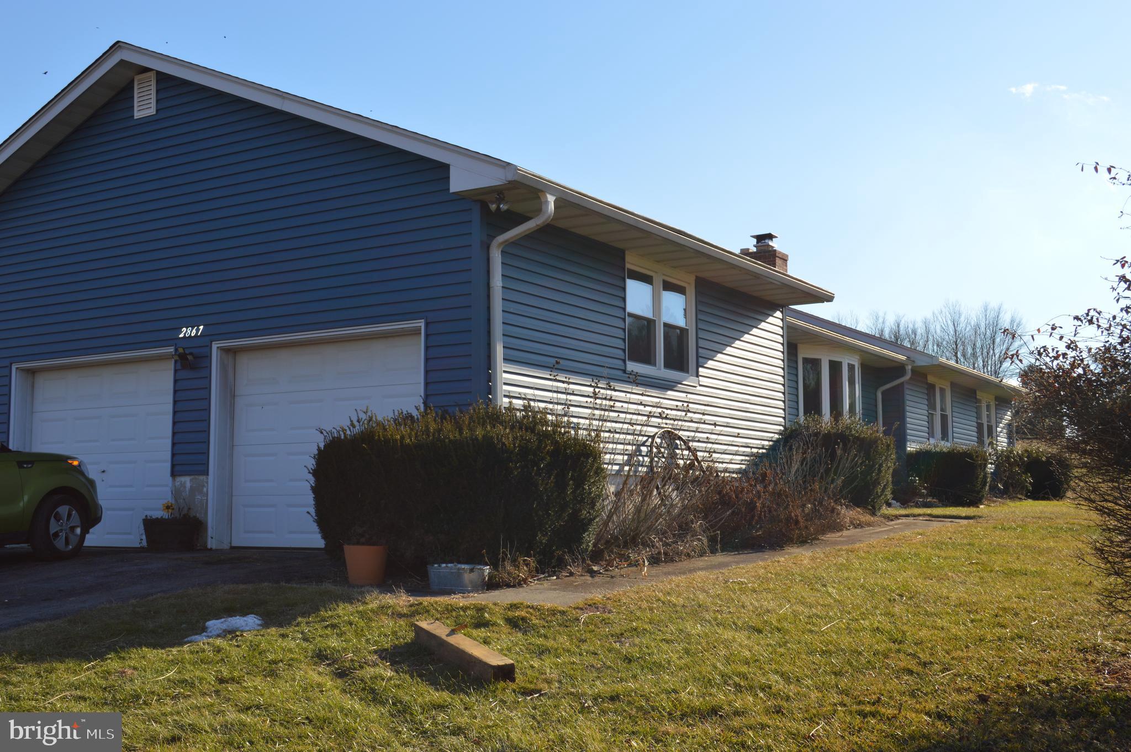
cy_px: 376
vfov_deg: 34.1
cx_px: 566
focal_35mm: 39
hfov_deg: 49.6
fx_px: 1224
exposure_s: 1/200
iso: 100
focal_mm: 26
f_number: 8
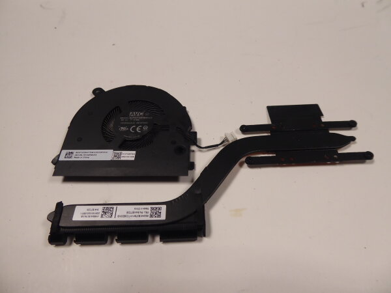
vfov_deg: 54.9
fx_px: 282
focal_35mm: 25
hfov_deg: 69.4
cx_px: 196
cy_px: 146
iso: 200
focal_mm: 4.3
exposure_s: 1/60
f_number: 3.3
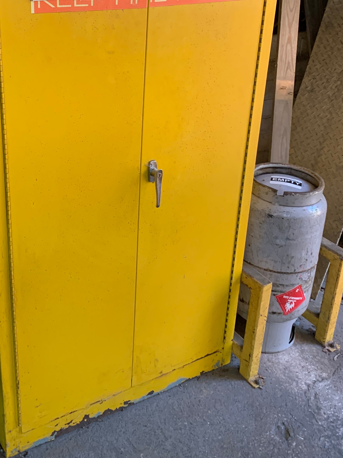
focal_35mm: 40
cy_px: 146
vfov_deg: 46.0
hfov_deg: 35.4
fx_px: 529
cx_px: 100
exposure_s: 1/60
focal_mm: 4.25
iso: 125
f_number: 1.8
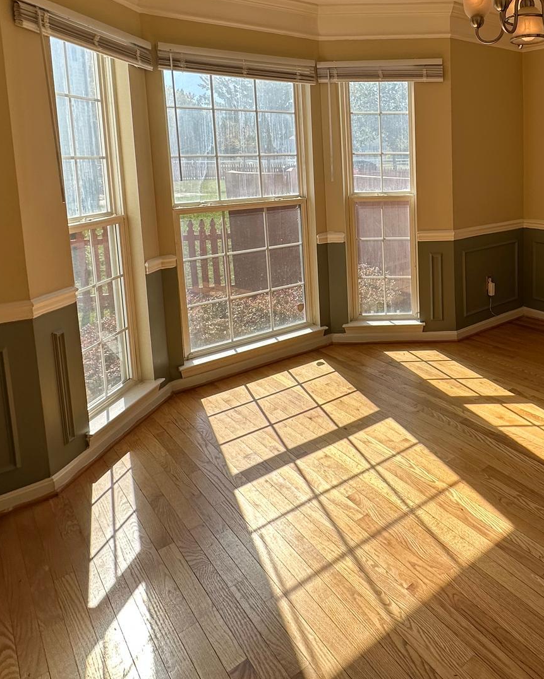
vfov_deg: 64.0
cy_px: 216
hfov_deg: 50.9
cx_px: 449
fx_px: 523
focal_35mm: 26
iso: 40
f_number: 2.2
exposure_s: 1/682
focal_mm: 2.22
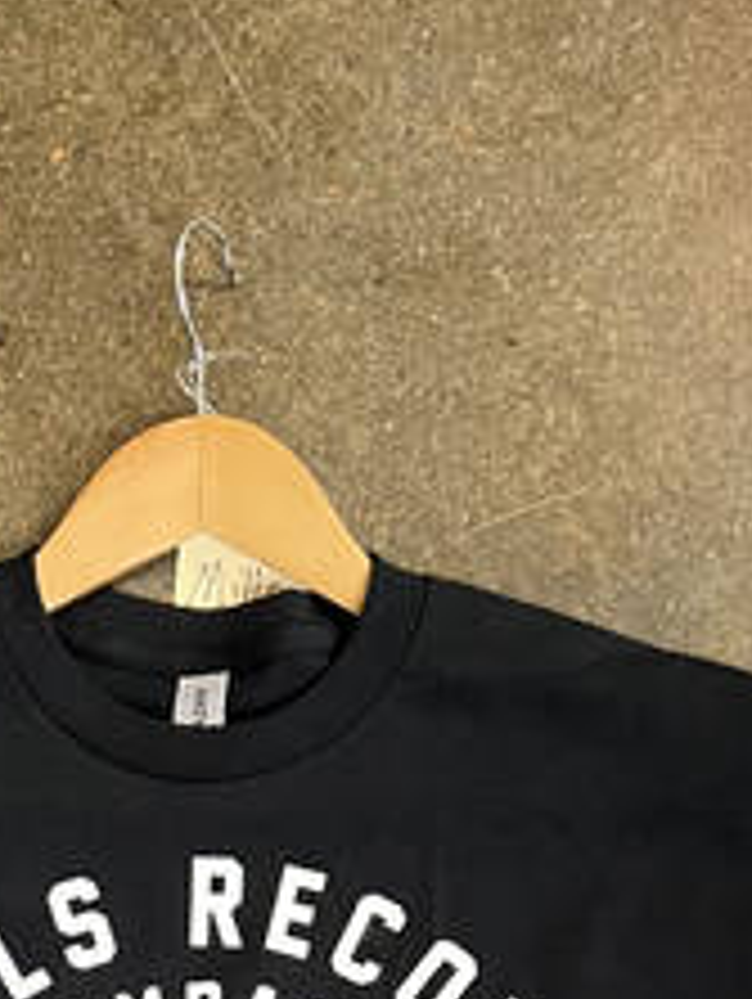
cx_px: 194
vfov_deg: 22.6
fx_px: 2255
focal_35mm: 78
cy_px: 1264
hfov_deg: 18.8
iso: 500
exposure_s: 1/30
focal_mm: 5.7
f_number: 1.5
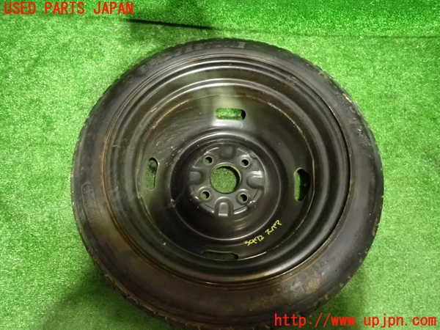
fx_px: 318
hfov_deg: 69.4
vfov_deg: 54.9
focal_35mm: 25
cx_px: 220
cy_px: 165
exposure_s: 1/60
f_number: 2
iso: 2000
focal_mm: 4.5
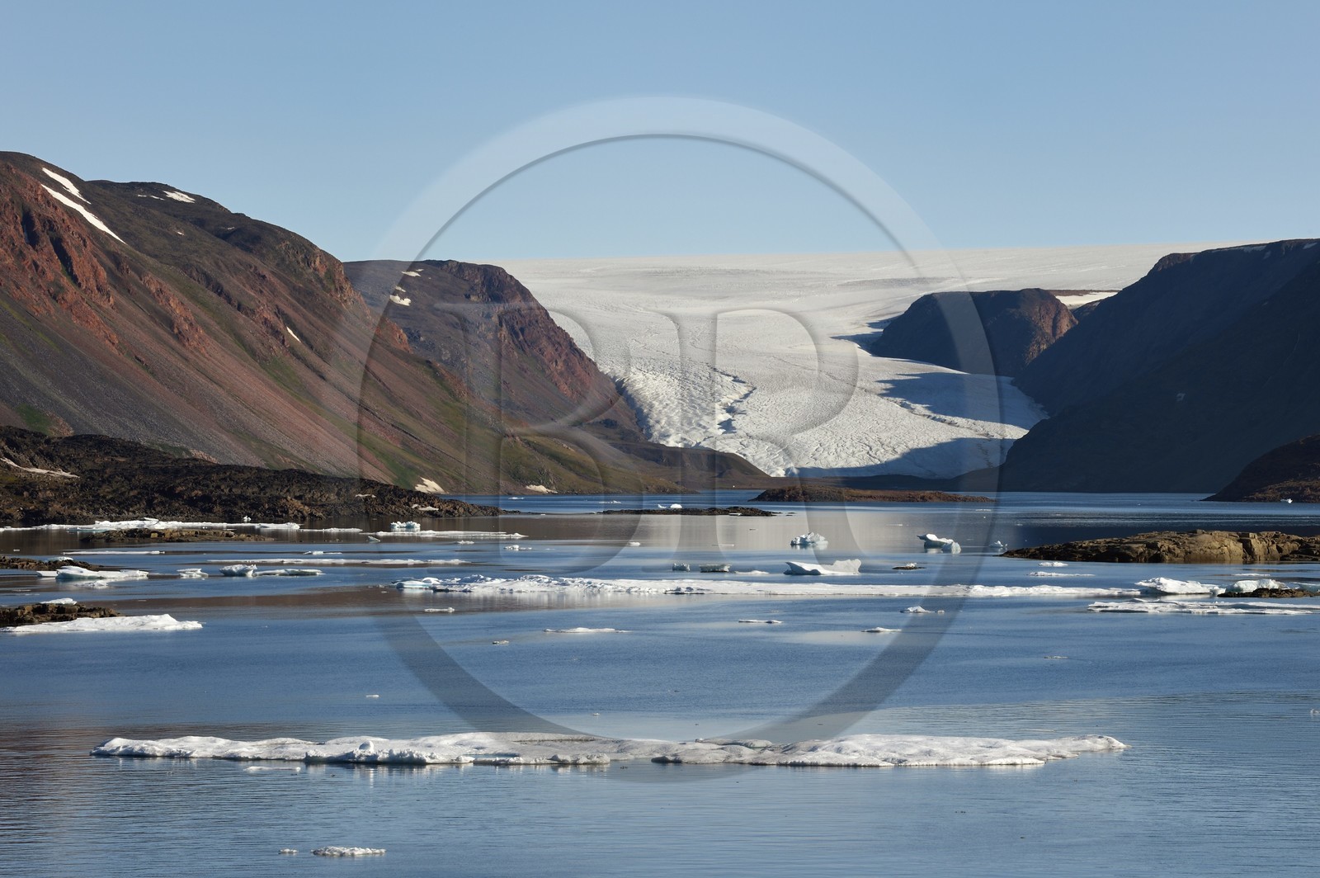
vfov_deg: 8.1
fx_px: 6228
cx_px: 660
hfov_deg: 12.1
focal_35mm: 170
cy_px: 439
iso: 200
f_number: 16
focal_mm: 170
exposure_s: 1/250
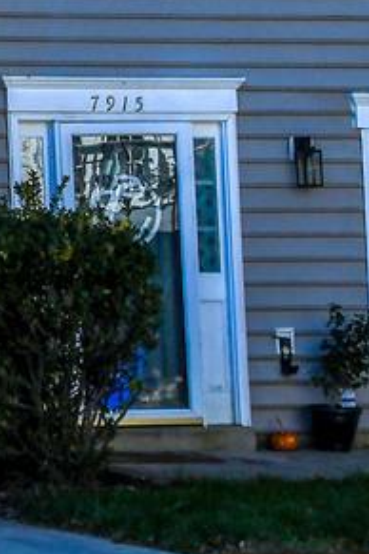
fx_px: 2921
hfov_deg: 6.7
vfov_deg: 10.6
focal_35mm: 190
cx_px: -601
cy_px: -130
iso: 100
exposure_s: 1/1250
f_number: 4
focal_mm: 24
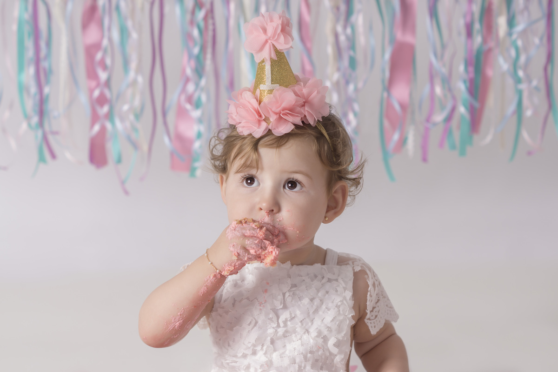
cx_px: 279
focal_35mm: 75
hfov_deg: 27.0
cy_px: 186
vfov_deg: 18.2
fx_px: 1162
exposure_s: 1/200
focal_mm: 50
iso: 80
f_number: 2.8
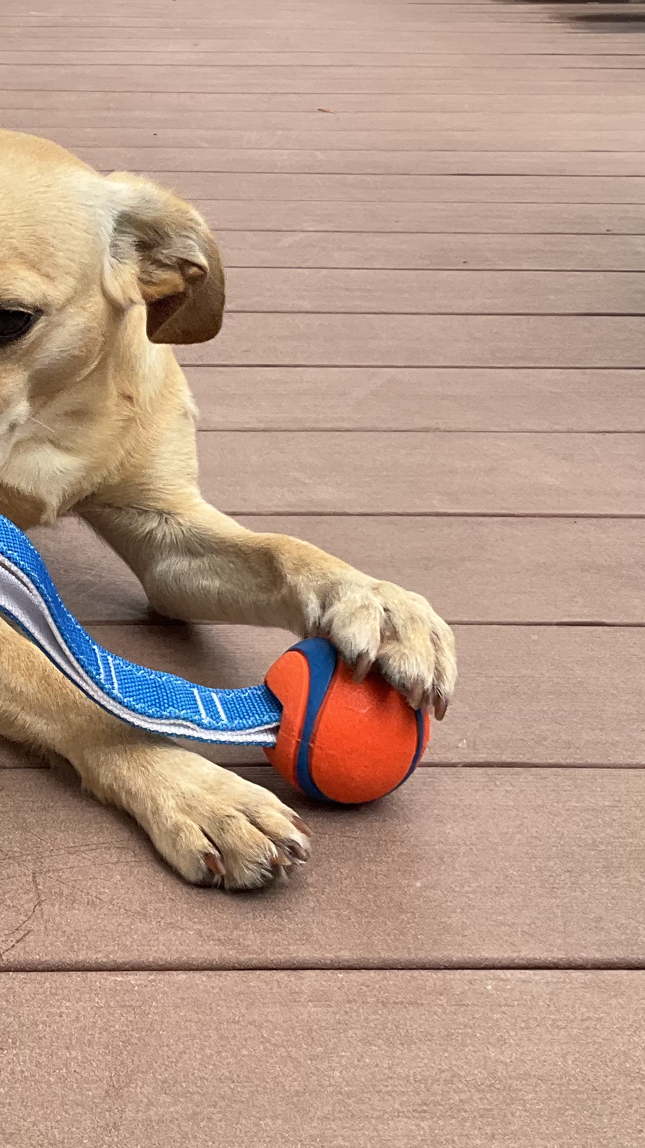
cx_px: 0
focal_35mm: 65
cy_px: 397
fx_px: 1977
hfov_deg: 18.1
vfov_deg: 32.1
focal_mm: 3
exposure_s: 1/580
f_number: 1.8
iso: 25
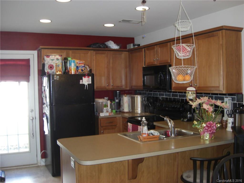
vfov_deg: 37.7
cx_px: 122
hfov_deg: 49.0
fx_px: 268
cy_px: 92
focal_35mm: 38
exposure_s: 1/60
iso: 200
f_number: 2.8
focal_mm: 7.9
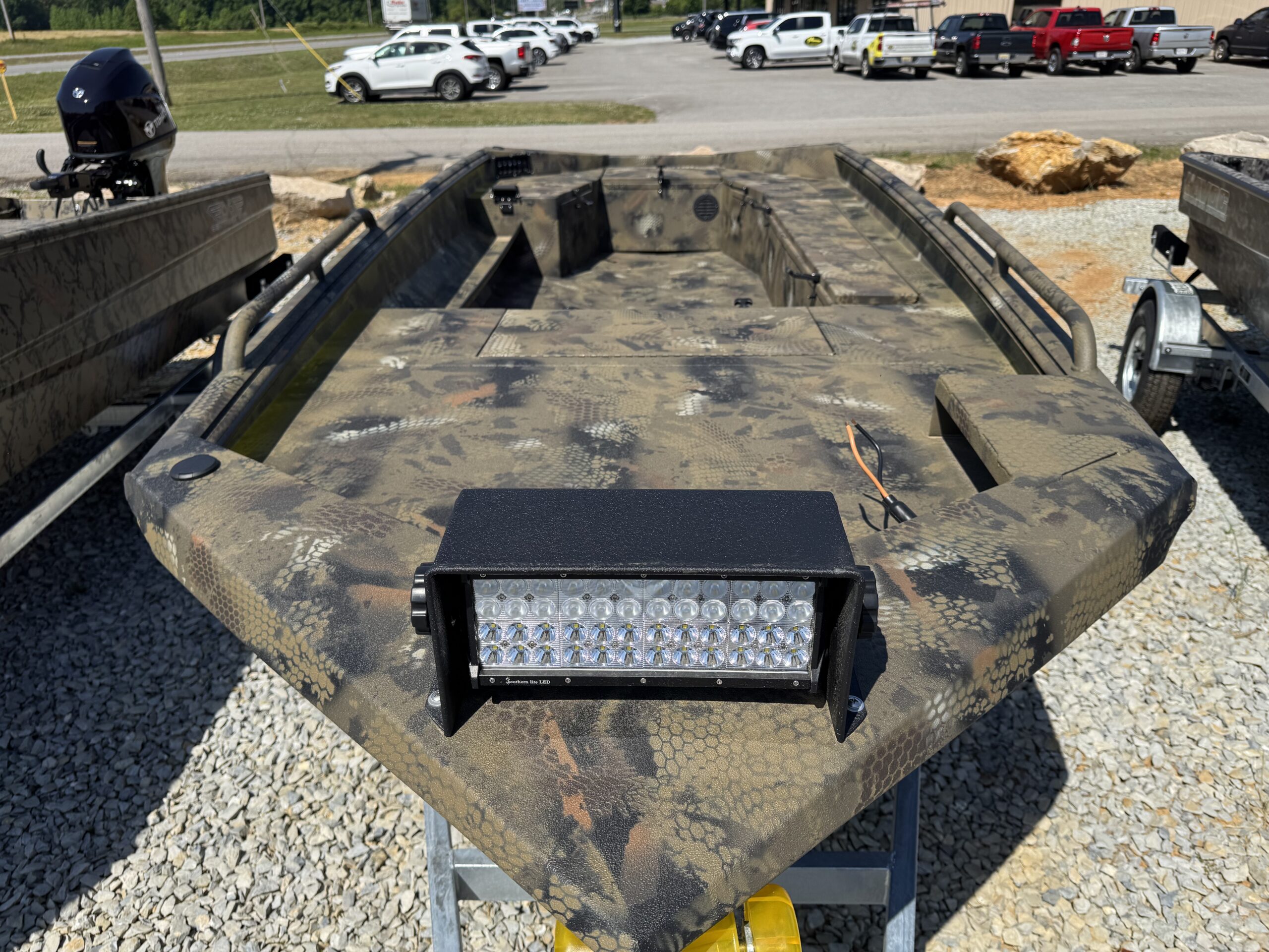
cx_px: 634
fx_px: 880
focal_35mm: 24
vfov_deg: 56.8
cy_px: 476
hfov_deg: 71.6
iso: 80
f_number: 1.78
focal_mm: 6.76
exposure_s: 1/5348
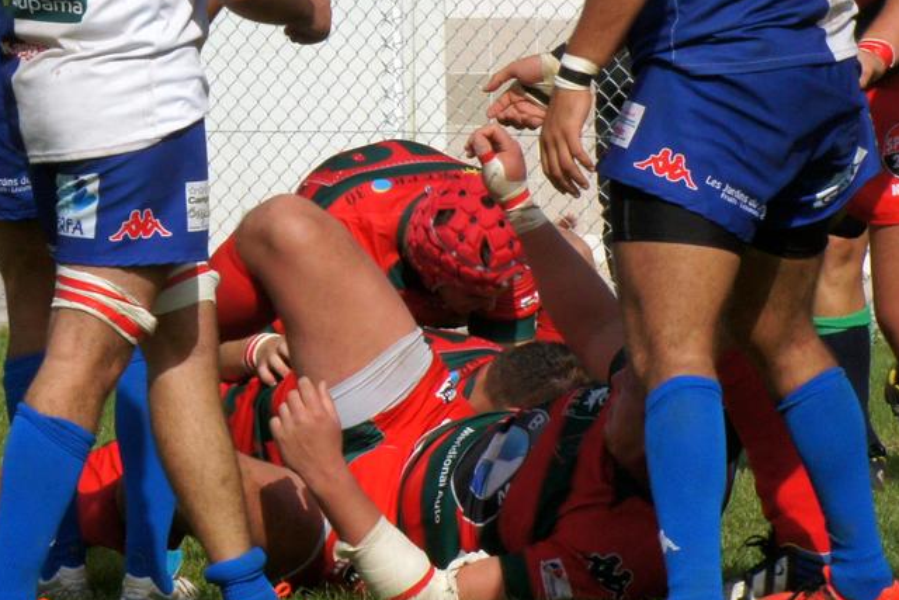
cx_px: 128
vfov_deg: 3.4
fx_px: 10115
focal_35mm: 405
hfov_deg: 5.1
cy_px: 67
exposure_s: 1/800
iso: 800
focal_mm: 135
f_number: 20
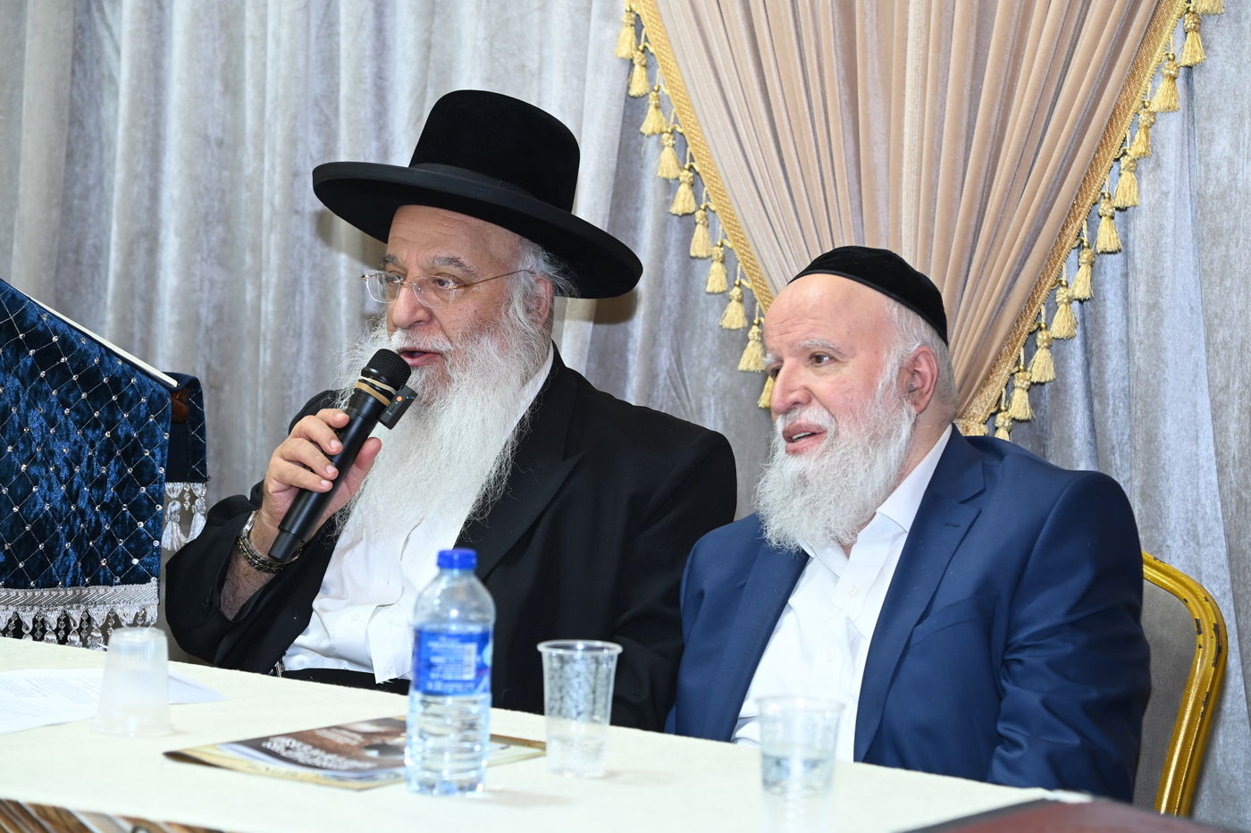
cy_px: 416
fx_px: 2987
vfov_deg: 15.9
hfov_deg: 23.7
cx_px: 626
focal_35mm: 86
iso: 1600
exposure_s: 1/160
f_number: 5
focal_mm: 86
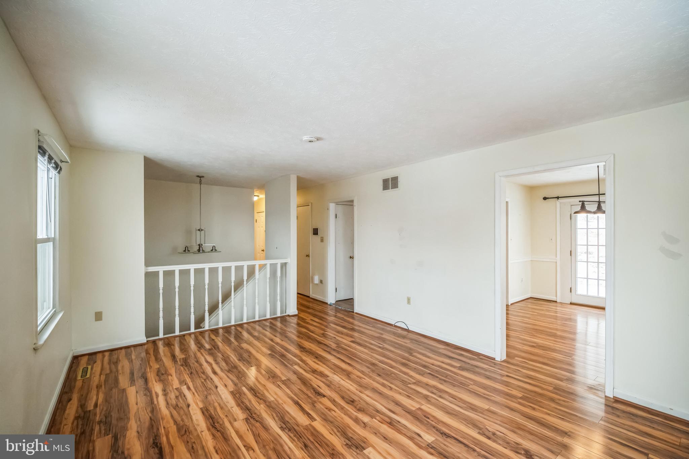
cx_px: 344
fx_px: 287
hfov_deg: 100.4
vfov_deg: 77.3
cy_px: 230
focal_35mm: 15
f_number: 5
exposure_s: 1/250
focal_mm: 15
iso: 2500
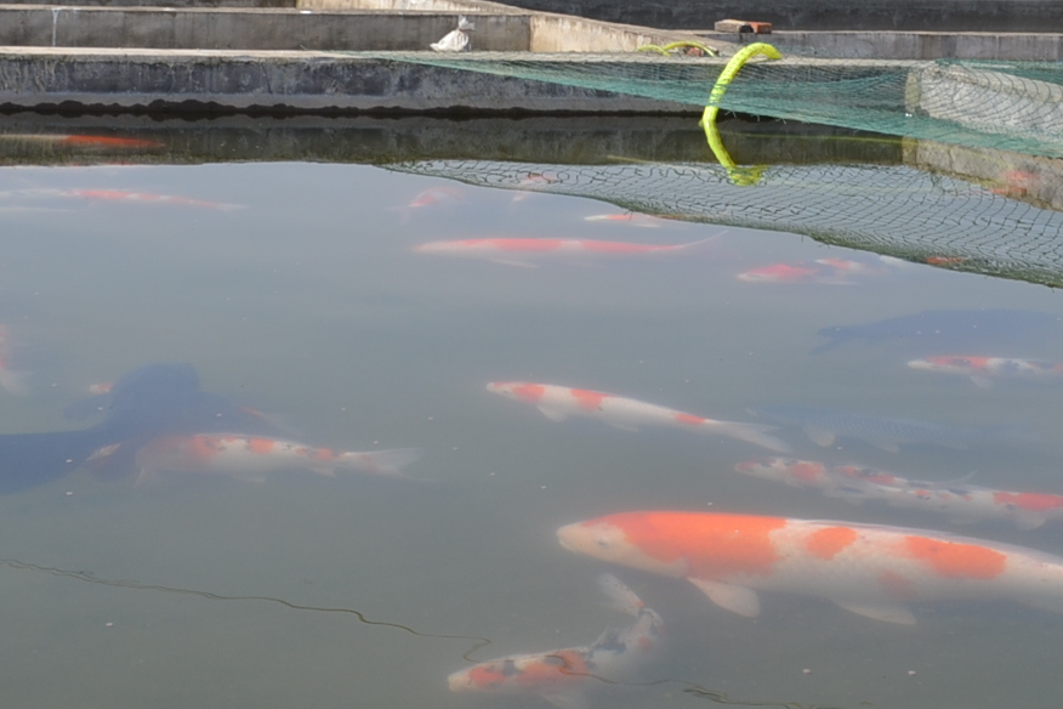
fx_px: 2096
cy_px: 46
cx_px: 580
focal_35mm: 71
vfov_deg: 18.8
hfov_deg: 28.4
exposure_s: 1/250
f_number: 8
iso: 100
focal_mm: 18
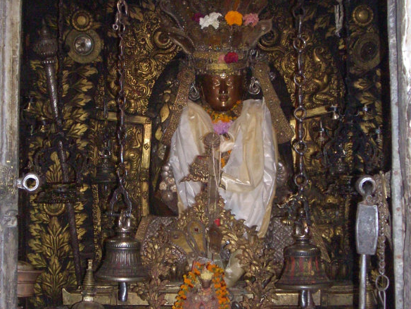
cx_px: 201
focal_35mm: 38
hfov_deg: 49.0
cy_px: 157
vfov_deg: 37.7
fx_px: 451
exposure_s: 1/459
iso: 64
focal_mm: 6.2
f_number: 5.6
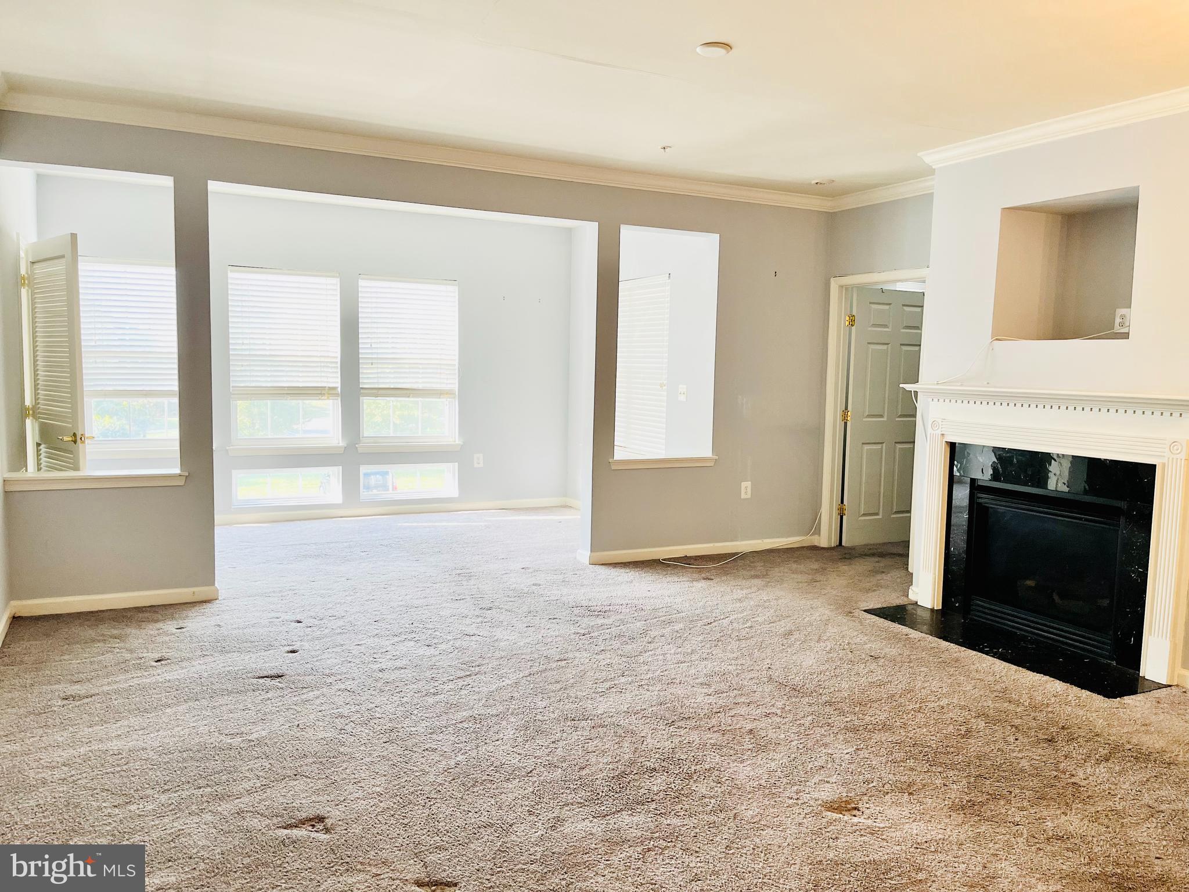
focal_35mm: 26
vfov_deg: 53.1
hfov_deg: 67.3
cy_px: 446
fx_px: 893
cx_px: 594
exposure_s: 1/120
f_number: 1.6
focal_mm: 5.1
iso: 125
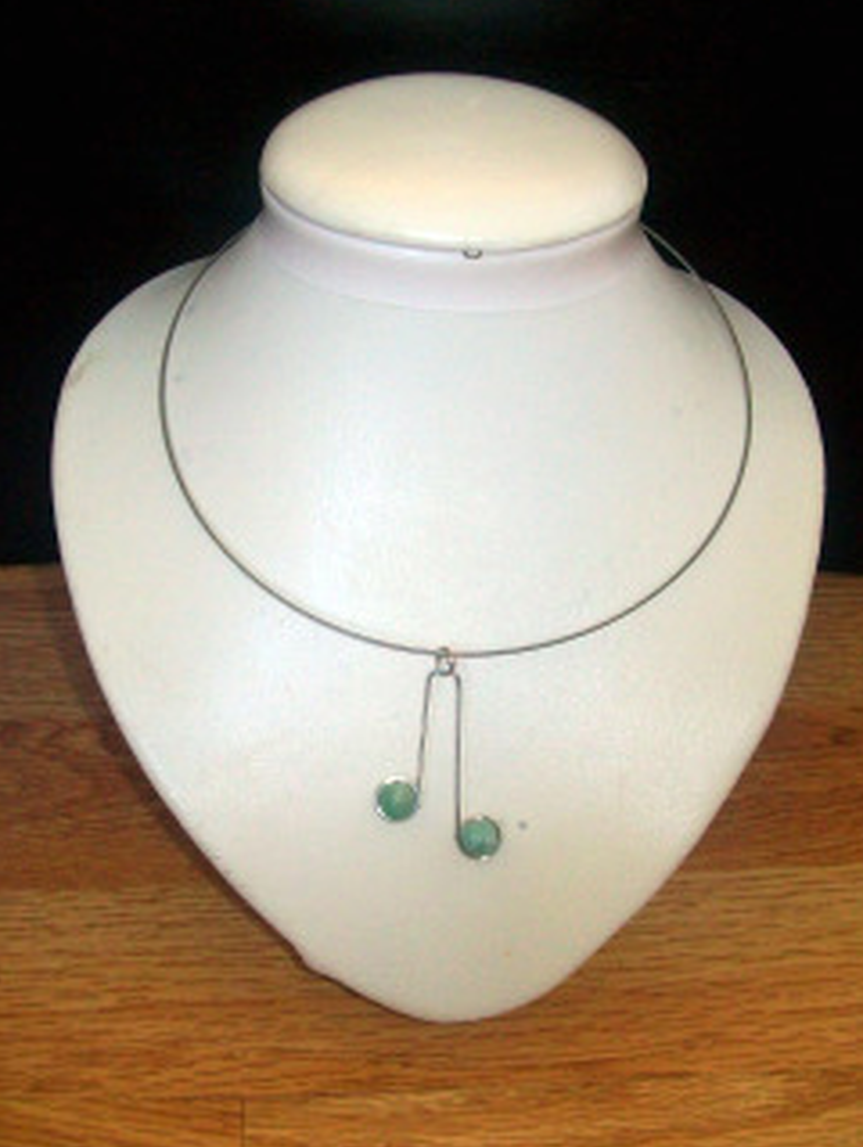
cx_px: 432
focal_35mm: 39
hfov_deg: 36.9
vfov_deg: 47.8
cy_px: 572
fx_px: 1294
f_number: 2.7
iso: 160
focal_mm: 6
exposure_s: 1/60
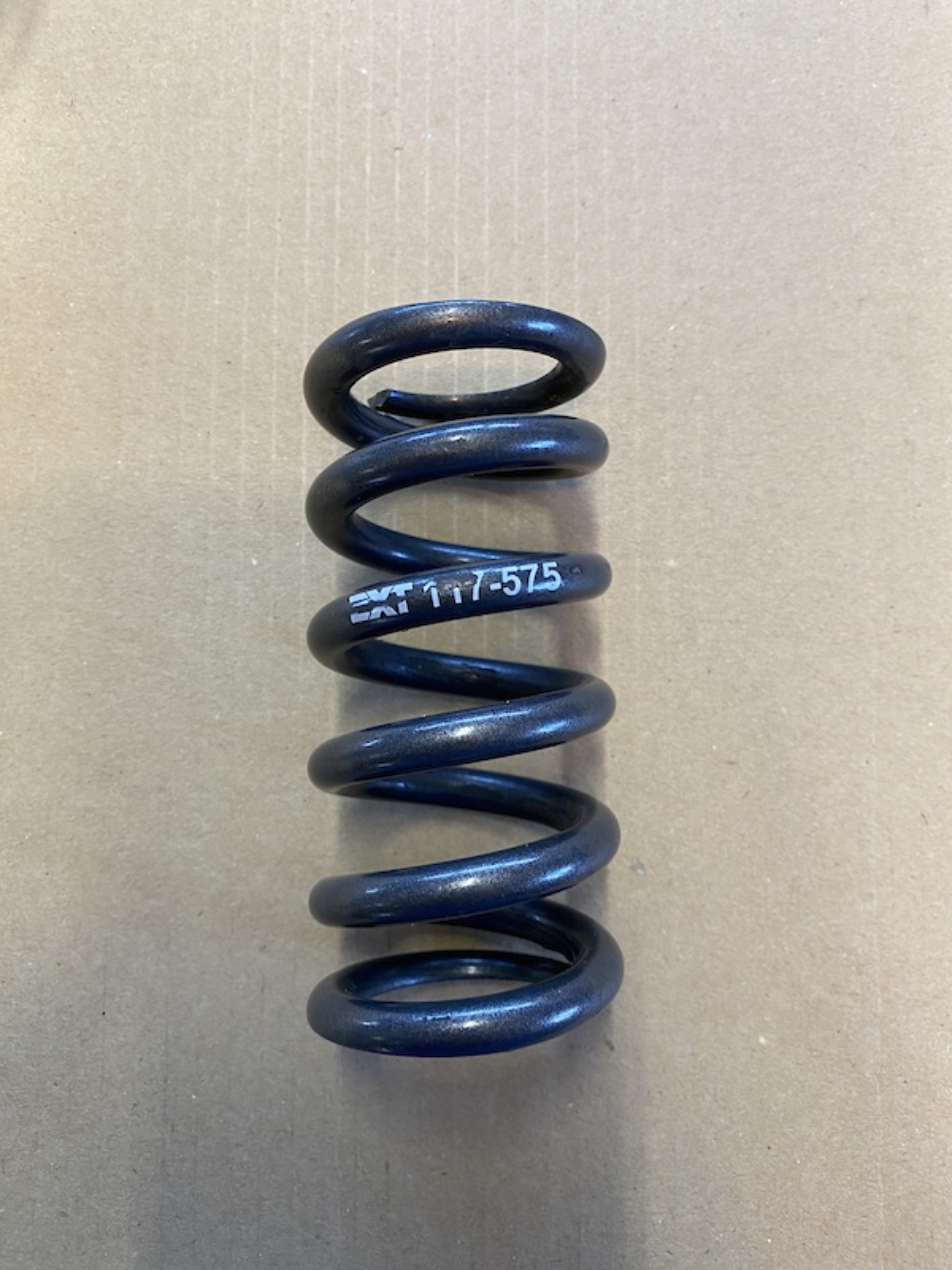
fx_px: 953
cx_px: 476
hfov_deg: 53.1
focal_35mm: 26
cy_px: 635
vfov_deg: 67.3
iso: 125
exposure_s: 1/60
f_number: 1.8
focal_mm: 4.25
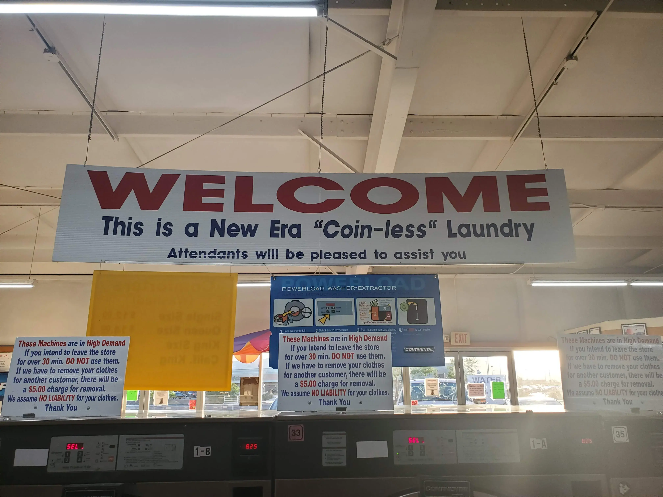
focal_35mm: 26
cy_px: 248
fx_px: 498
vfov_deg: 53.1
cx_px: 332
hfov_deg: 67.3
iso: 160
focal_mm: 4.3
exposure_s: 1/120
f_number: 2.4
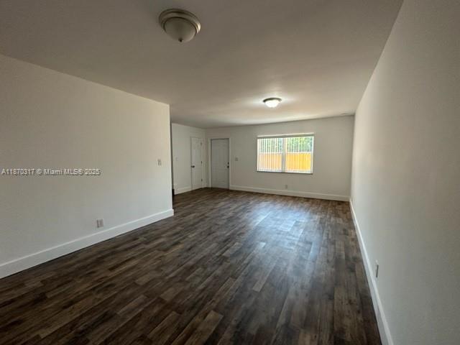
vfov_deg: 85.7
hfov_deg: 102.1
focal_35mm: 14
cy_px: 172
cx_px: 230
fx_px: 186
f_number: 2.2
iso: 250
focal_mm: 2.22
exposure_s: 1/120
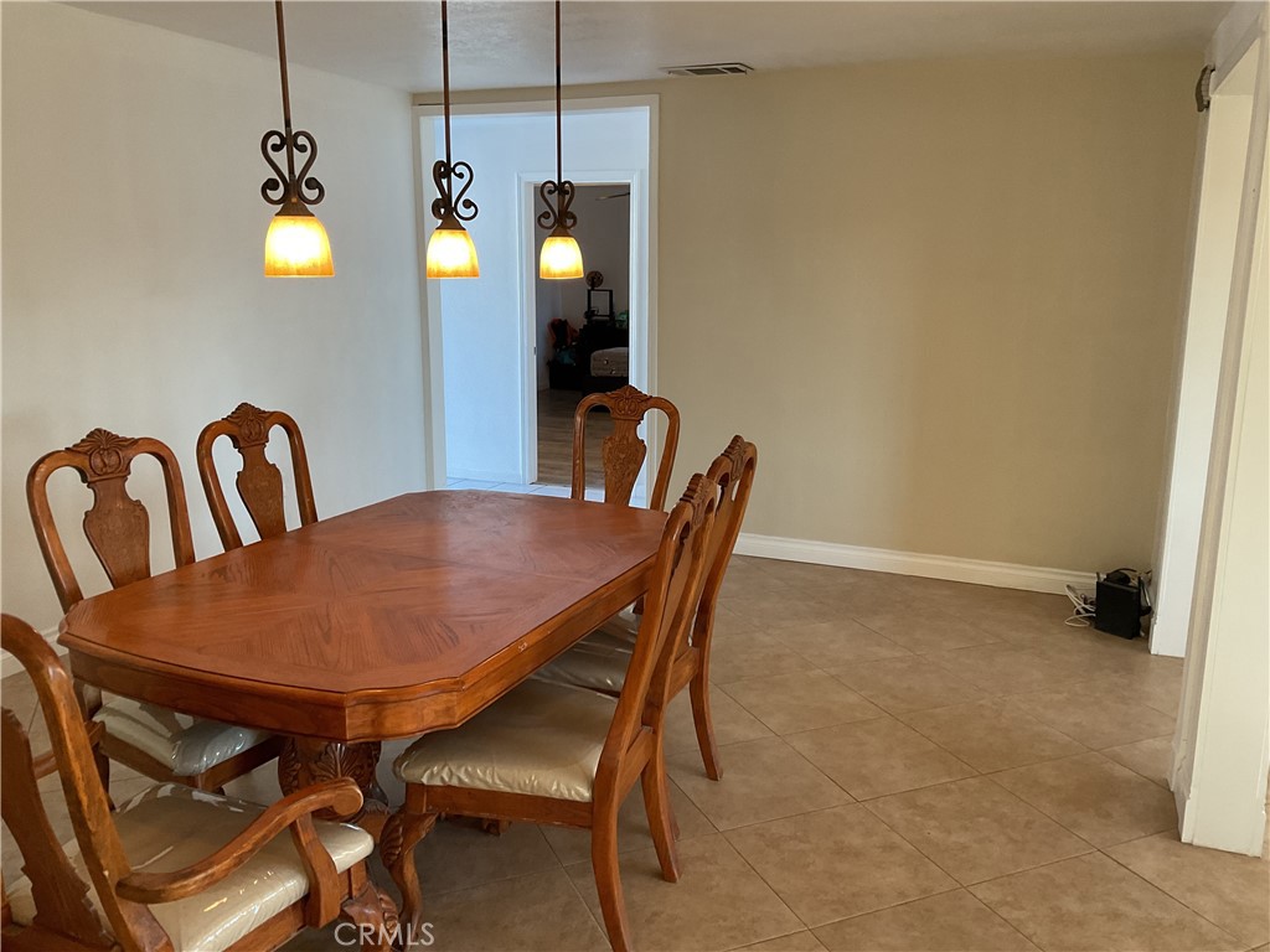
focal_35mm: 29
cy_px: 476
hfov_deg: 61.7
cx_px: 635
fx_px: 1064
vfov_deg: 48.2
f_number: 1.8
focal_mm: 3
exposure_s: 1/50
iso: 64
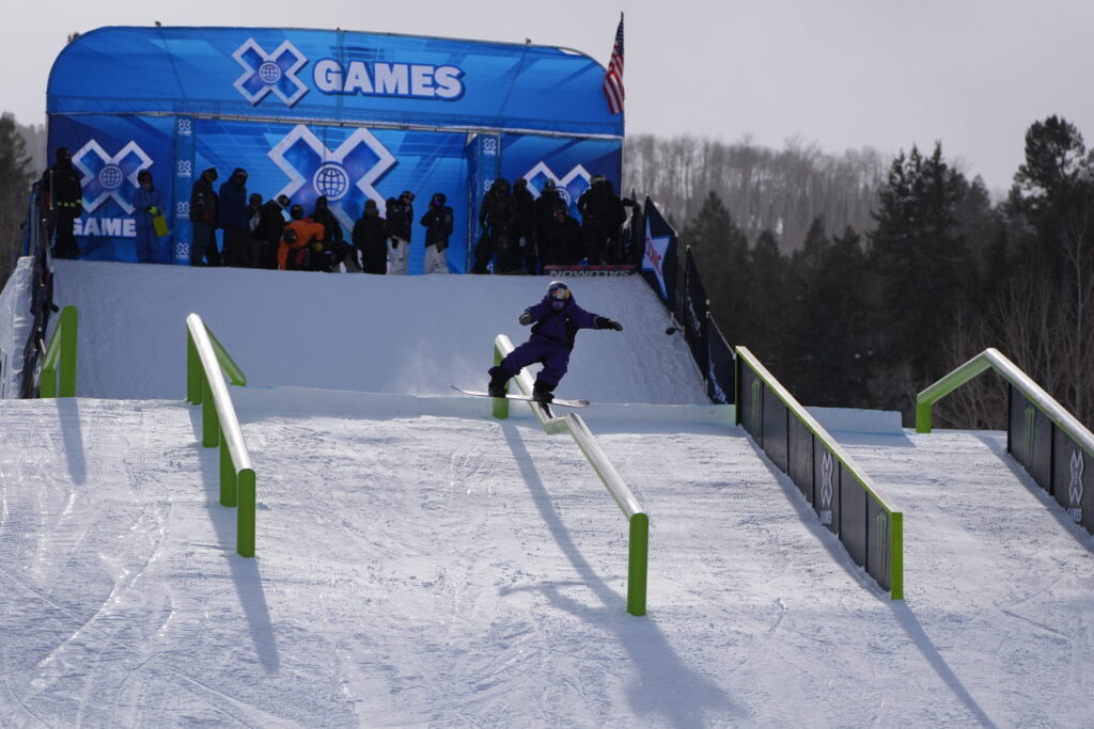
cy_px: 364
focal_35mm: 198
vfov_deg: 6.9
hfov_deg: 10.4
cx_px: 547
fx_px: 6017
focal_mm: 198
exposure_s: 1/5000
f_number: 5.6
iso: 500
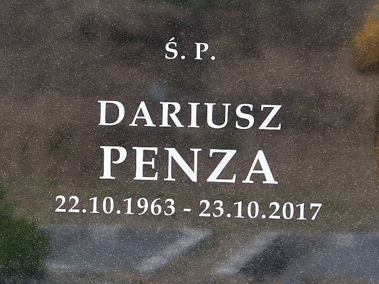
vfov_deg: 7.2
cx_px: 190
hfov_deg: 9.6
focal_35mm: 207
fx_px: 2266
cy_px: 142
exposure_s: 1/200
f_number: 4
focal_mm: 37.3
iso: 100
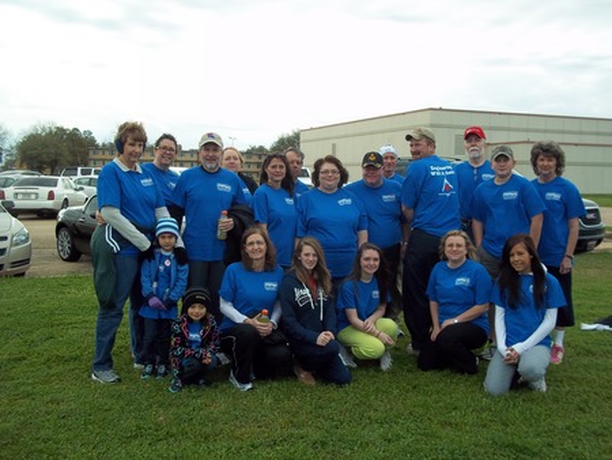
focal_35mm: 36
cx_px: 306
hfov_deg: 51.3
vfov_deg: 39.7
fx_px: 637
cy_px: 230
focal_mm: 6.5
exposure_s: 1/500
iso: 80
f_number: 3.1
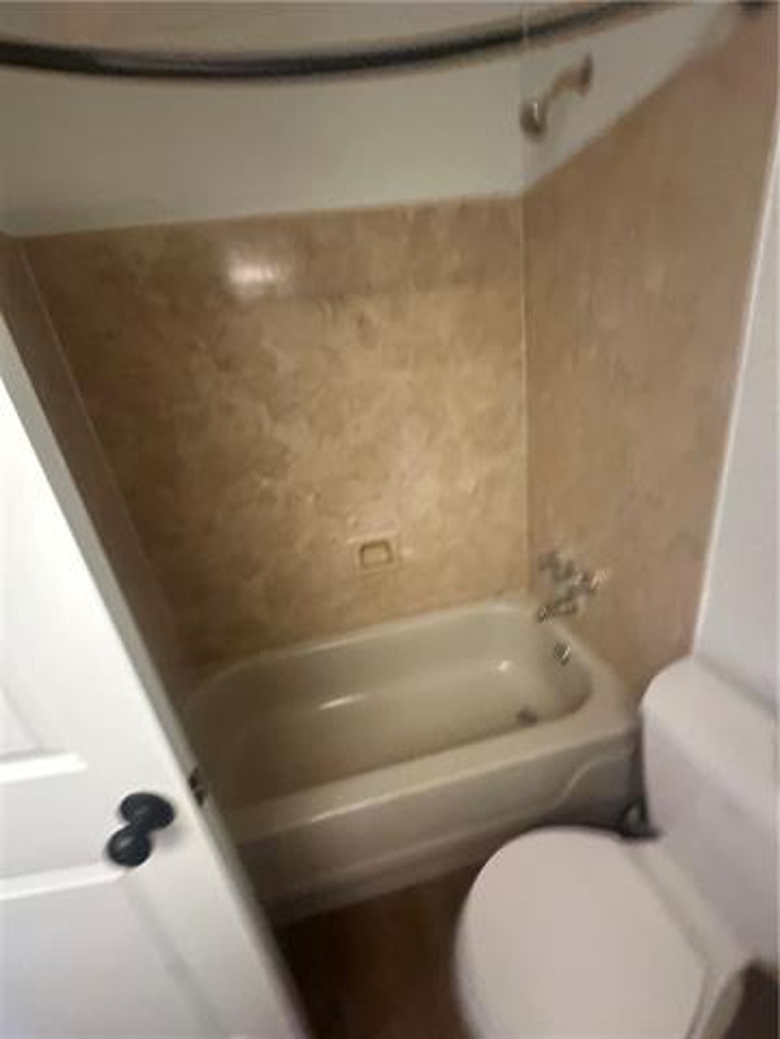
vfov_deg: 102.1
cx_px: 390
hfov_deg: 85.7
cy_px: 520
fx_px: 421
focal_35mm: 14
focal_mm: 2.22
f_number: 2.2
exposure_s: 1/60
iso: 1000
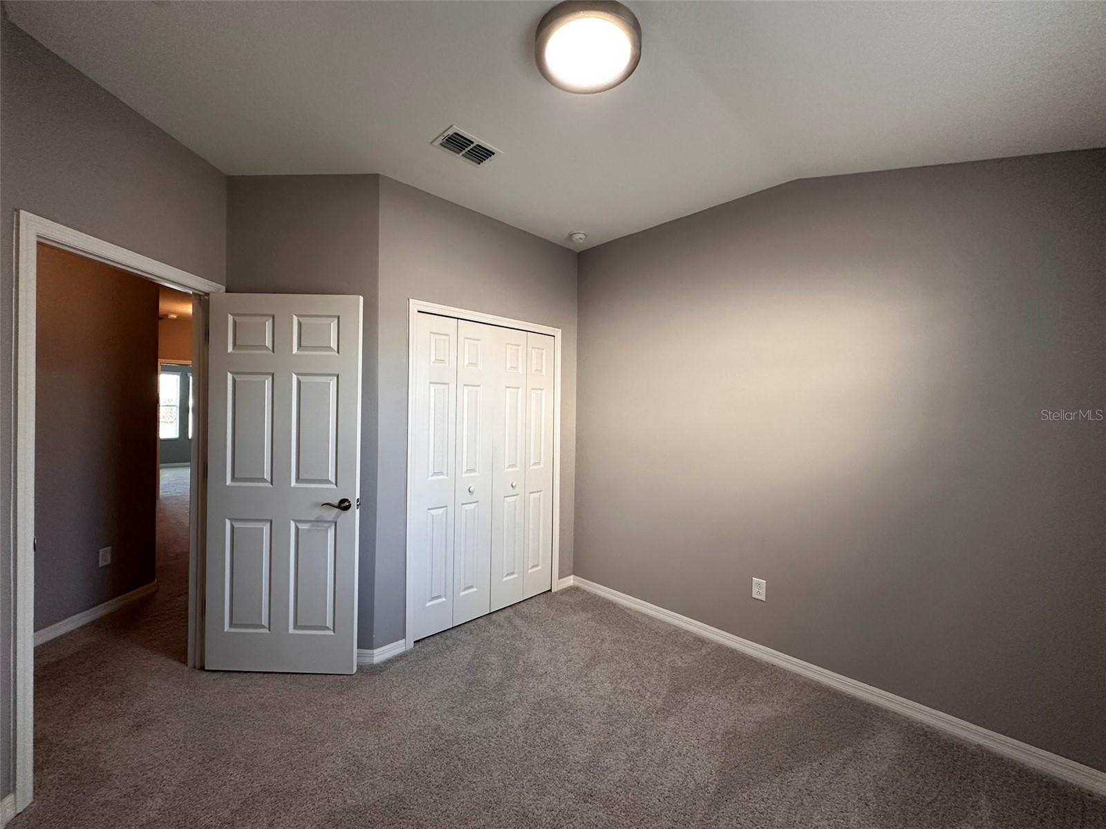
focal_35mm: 14
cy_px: 414
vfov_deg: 85.7
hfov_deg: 102.1
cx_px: 553
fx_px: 447
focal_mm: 2.22
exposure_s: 1/120
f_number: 2.2
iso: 200
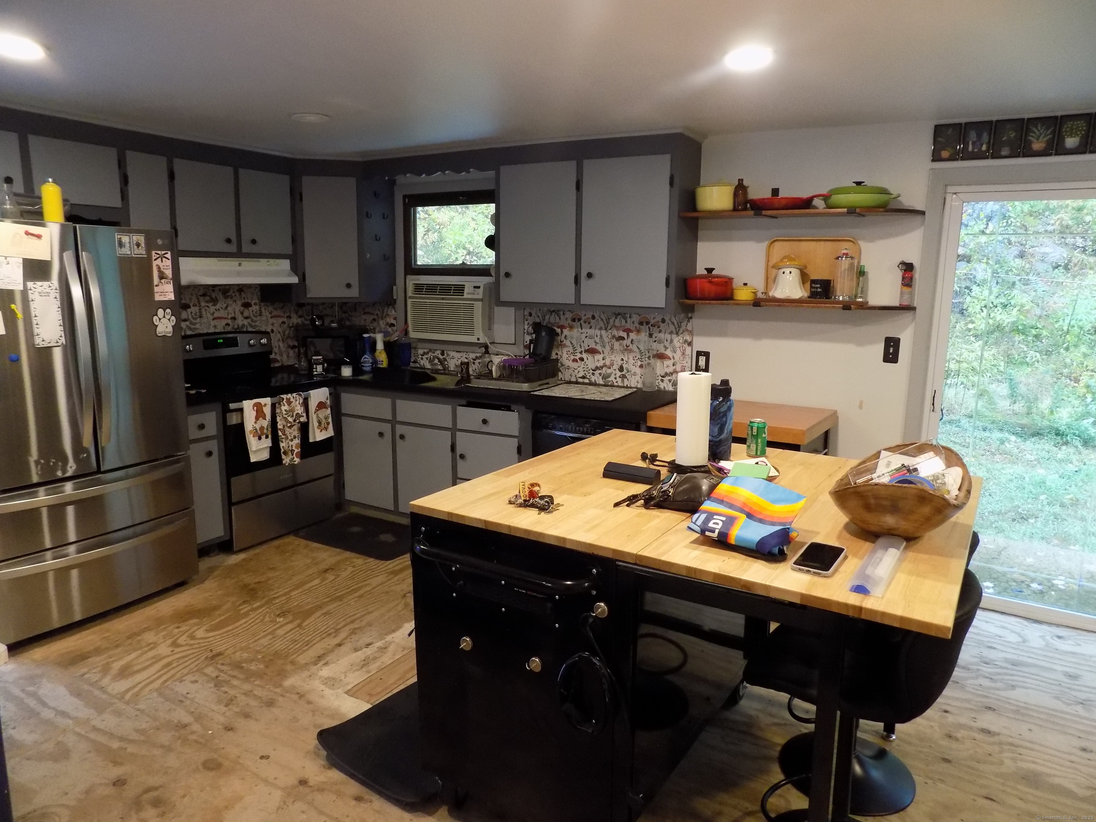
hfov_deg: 73.9
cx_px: 548
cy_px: 411
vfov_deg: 58.9
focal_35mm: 23
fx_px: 728
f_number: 3.1
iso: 400
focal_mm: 4
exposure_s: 1/25
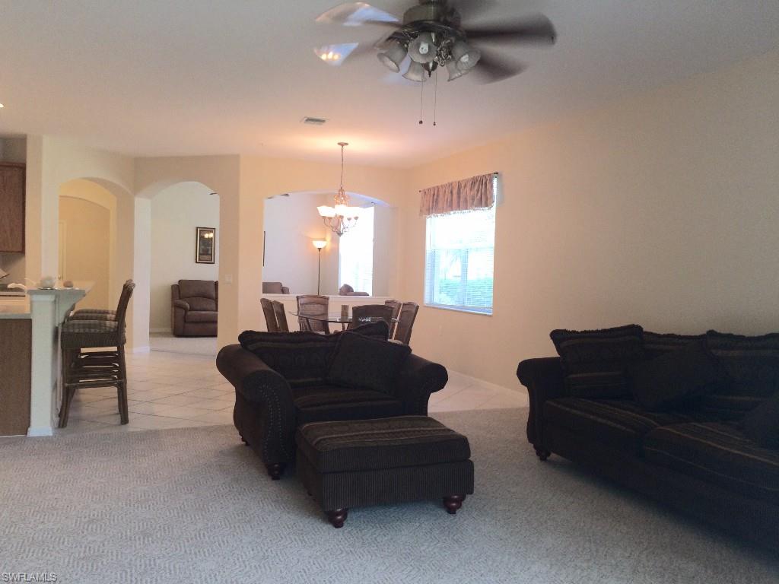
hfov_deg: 61.7
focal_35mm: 29
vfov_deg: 48.2
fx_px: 653
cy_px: 292
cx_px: 390
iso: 50
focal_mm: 4.15
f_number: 2.2
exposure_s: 1/30
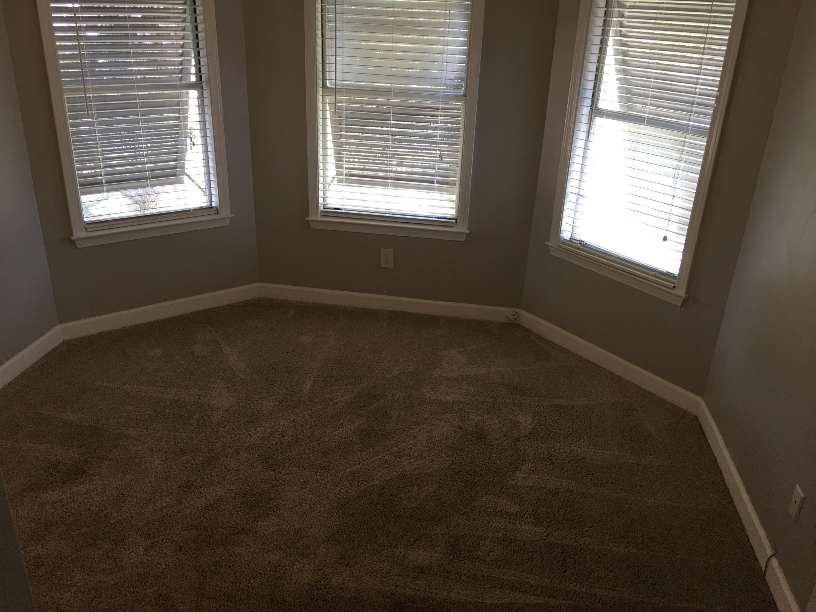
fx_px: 684
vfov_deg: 48.2
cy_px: 306
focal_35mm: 29
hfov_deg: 61.7
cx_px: 408
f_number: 2.2
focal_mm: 4.15
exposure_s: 1/30
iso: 40
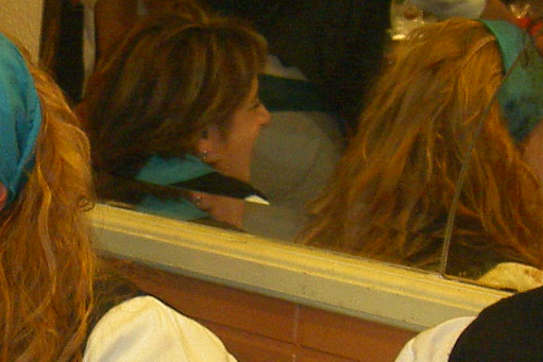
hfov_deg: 15.9
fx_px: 1916
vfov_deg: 10.8
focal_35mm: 127
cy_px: 311
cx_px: 64
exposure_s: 1/59.5
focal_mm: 8
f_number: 2.8
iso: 100
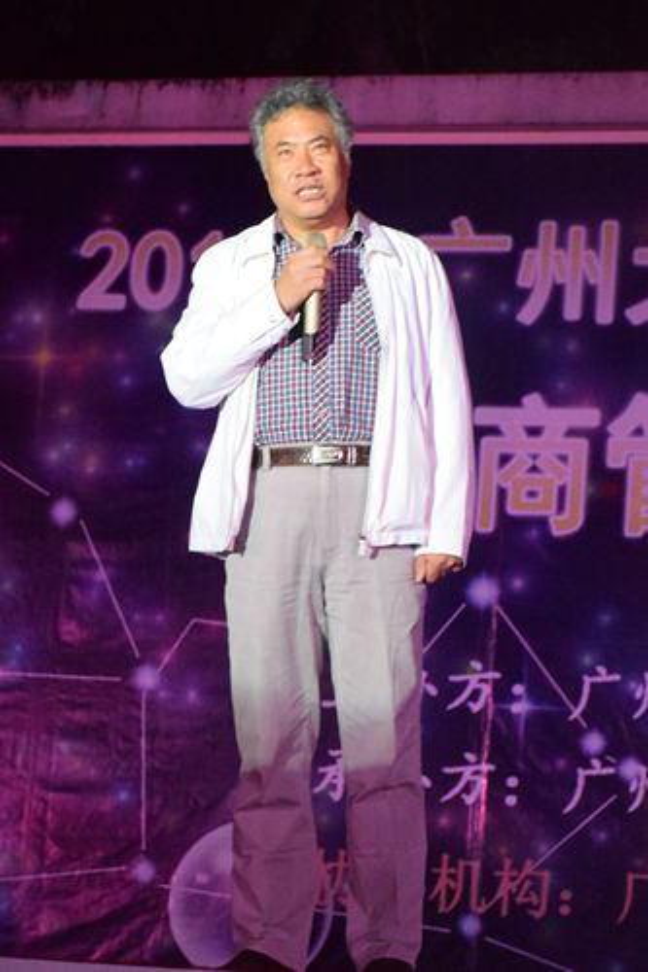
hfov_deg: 15.2
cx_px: 324
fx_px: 2431
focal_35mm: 90
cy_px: 486
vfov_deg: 22.6
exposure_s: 1/100
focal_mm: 60
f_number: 5
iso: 11400
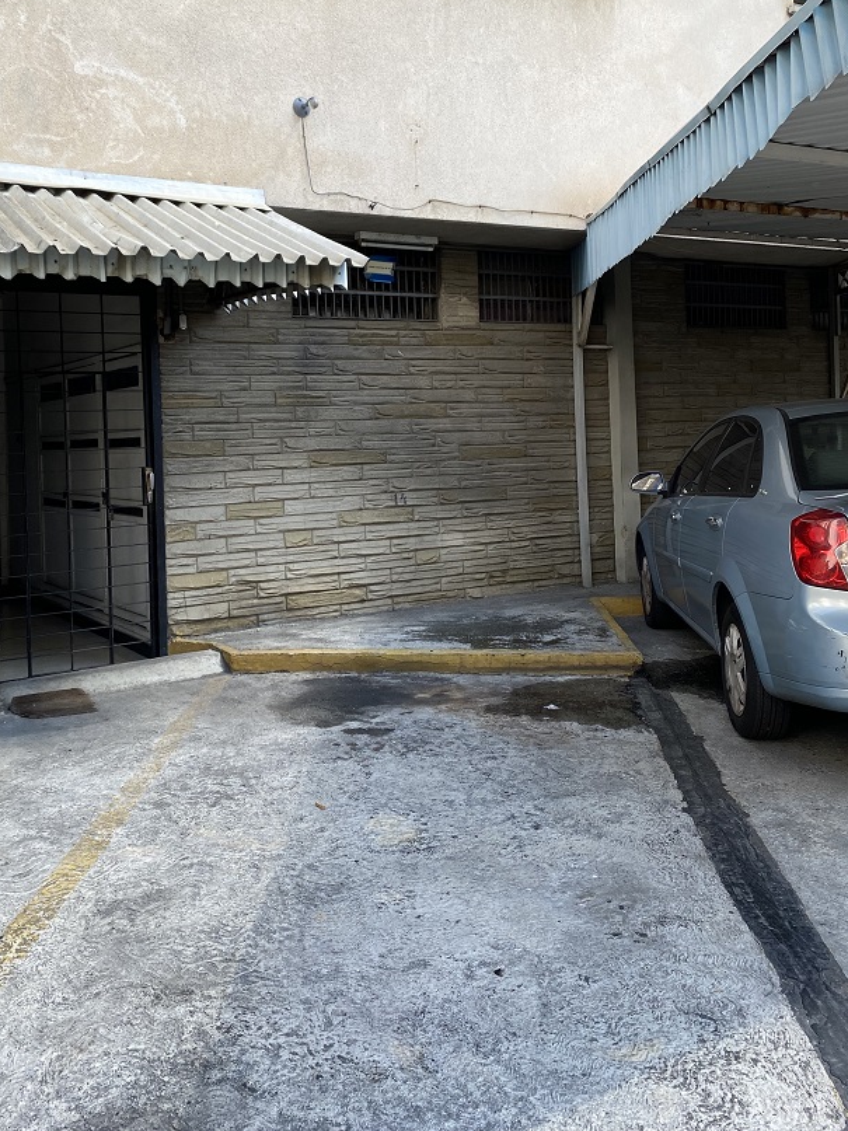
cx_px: 311
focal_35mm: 33
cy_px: 433
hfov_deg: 42.6
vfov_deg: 54.8
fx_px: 1078
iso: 32
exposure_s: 1/544
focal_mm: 4.25
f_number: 1.8
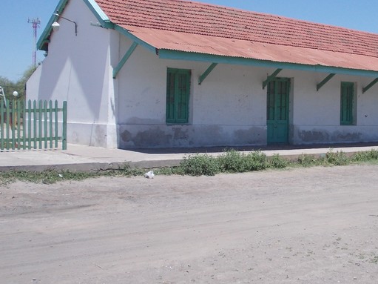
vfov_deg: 25.6
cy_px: 117
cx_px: 277
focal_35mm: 57
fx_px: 622
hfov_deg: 33.2
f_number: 6.2
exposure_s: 1/320
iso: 80
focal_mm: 5.3
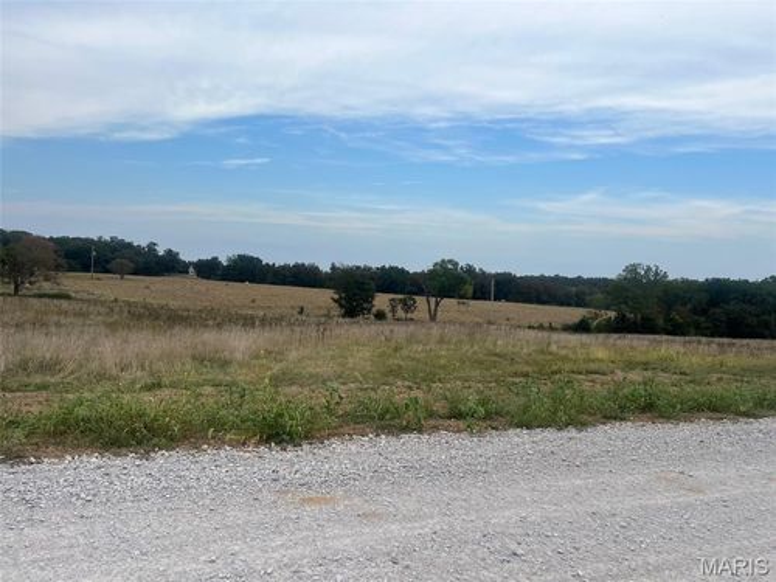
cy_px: 291
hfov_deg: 67.3
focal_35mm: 26
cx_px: 388
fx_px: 583
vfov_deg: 53.1
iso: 50
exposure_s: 1/2008
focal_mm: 5.7
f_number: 1.5
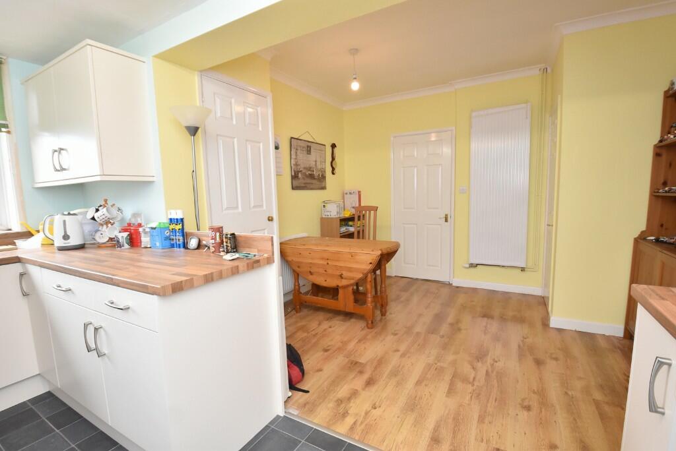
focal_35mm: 16
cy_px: 226
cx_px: 338
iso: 800
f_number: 4.5
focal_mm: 10.5
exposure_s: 1/160
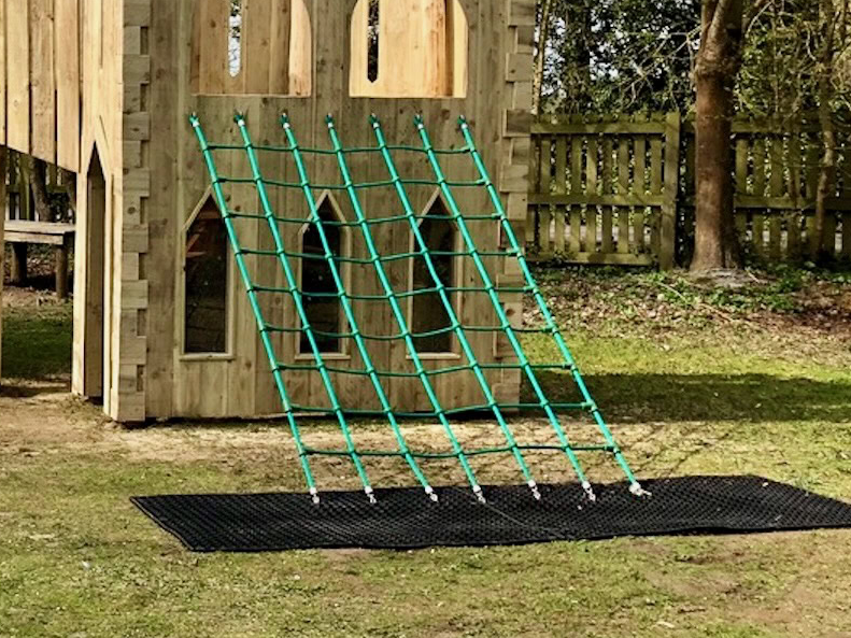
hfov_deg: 26.4
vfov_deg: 21.5
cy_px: 218
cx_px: -76
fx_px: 1671
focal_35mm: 68
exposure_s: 1/960
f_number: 1.8
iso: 20
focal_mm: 4
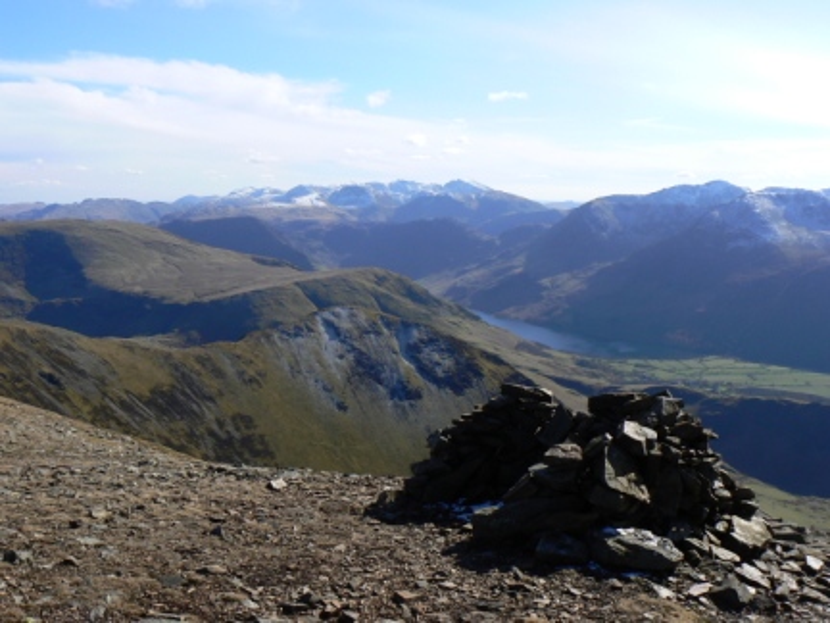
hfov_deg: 51.4
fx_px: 863
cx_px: 415
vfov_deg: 39.7
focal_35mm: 36
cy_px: 312
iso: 80
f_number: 7.1
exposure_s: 1/400
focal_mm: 6
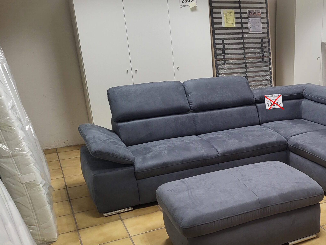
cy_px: 158
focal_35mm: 42
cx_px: 259
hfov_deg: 42.8
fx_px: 396
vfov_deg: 34.1
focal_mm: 5.4
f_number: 1.8
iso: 160
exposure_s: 1/50
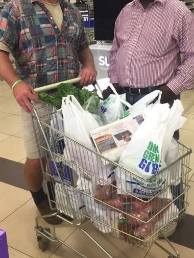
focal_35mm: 43
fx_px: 321
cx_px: 113
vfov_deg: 42.7
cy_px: 70
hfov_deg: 33.6
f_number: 2.2
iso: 50
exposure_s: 1/33
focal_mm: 4.15
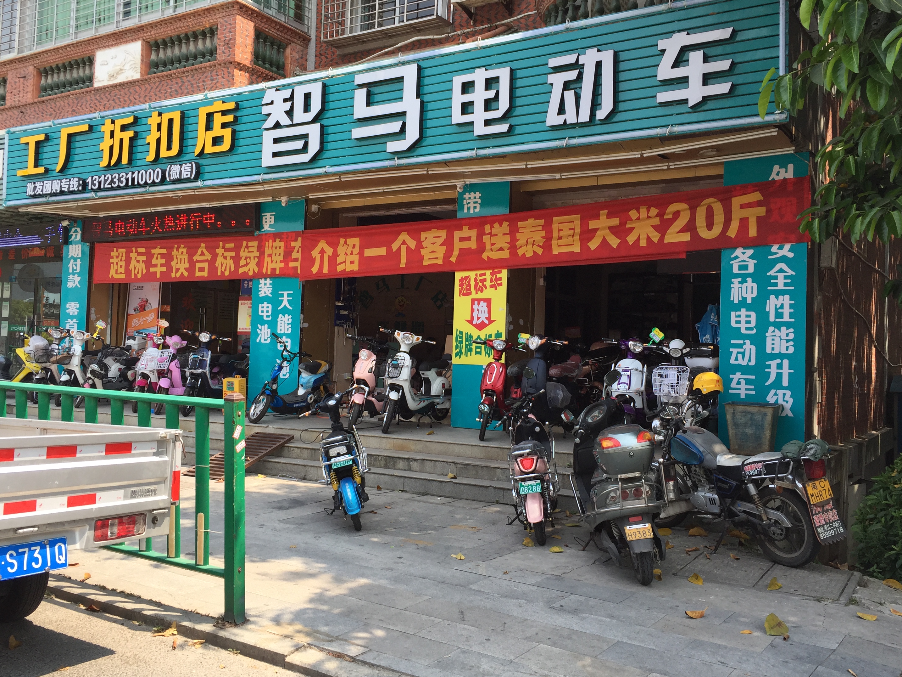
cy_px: 319
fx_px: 860
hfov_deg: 55.4
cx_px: 444
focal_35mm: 33
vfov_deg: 42.9
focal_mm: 4.15
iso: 32
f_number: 2.2
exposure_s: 1/608
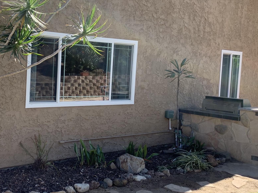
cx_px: 61
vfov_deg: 29.1
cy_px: 94
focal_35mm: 50
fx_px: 373
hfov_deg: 37.2
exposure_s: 1/374
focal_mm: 4.25
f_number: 1.8
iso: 25
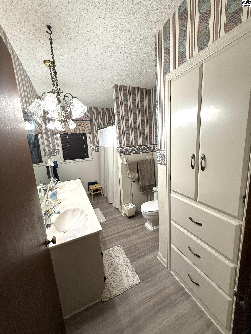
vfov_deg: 102.1
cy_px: 167
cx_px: 126
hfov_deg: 85.7
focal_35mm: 14
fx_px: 135
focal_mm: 2.22
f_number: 2.2
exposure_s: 1/60
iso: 200
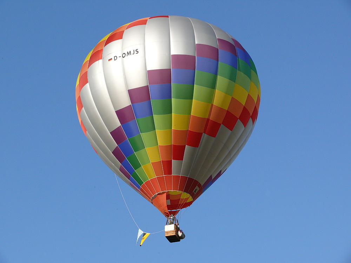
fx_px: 1065
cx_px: 176
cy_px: 132
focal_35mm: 105
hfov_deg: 18.7
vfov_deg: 14.1
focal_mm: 22.2
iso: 100
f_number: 5.6
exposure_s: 1/400
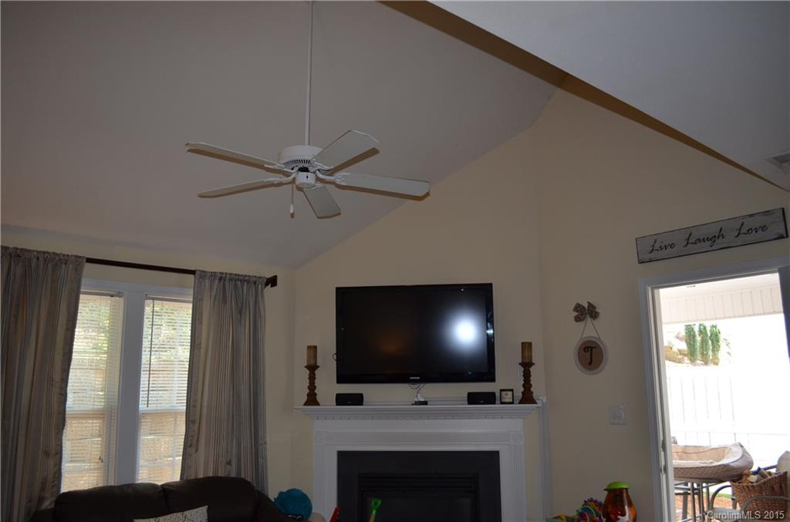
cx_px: 395
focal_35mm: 27
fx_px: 591
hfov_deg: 67.5
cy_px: 261
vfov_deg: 47.7
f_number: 3.5
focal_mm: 18
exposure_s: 1/100
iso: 400
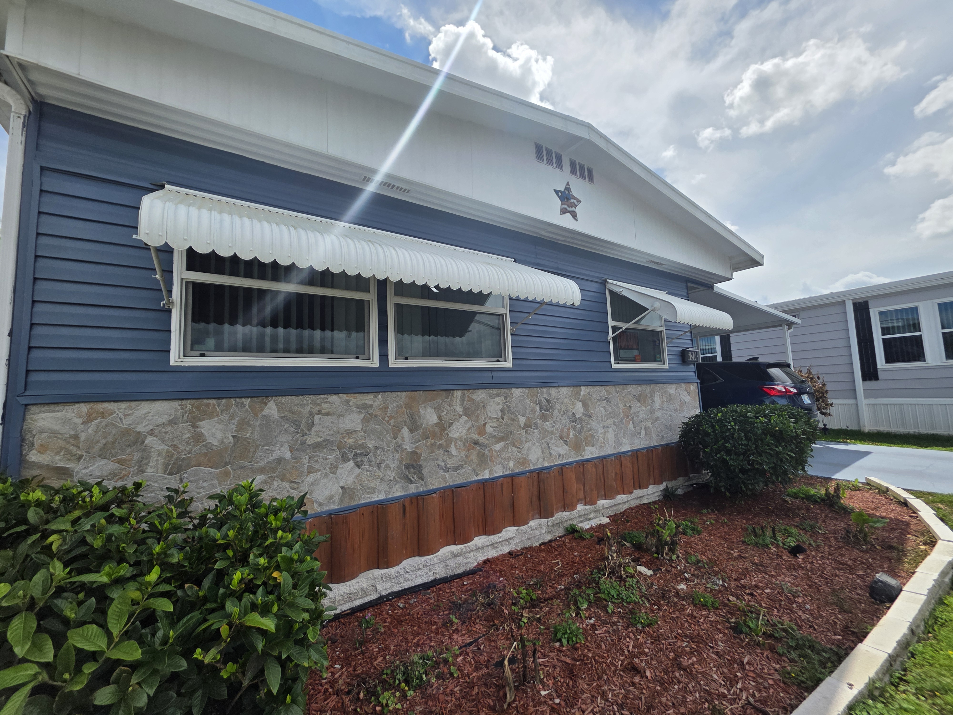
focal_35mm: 13
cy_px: 358
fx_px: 358
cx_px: 476
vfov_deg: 89.9
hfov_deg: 106.2
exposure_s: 1/3873
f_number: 1.9
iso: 40
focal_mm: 2.2
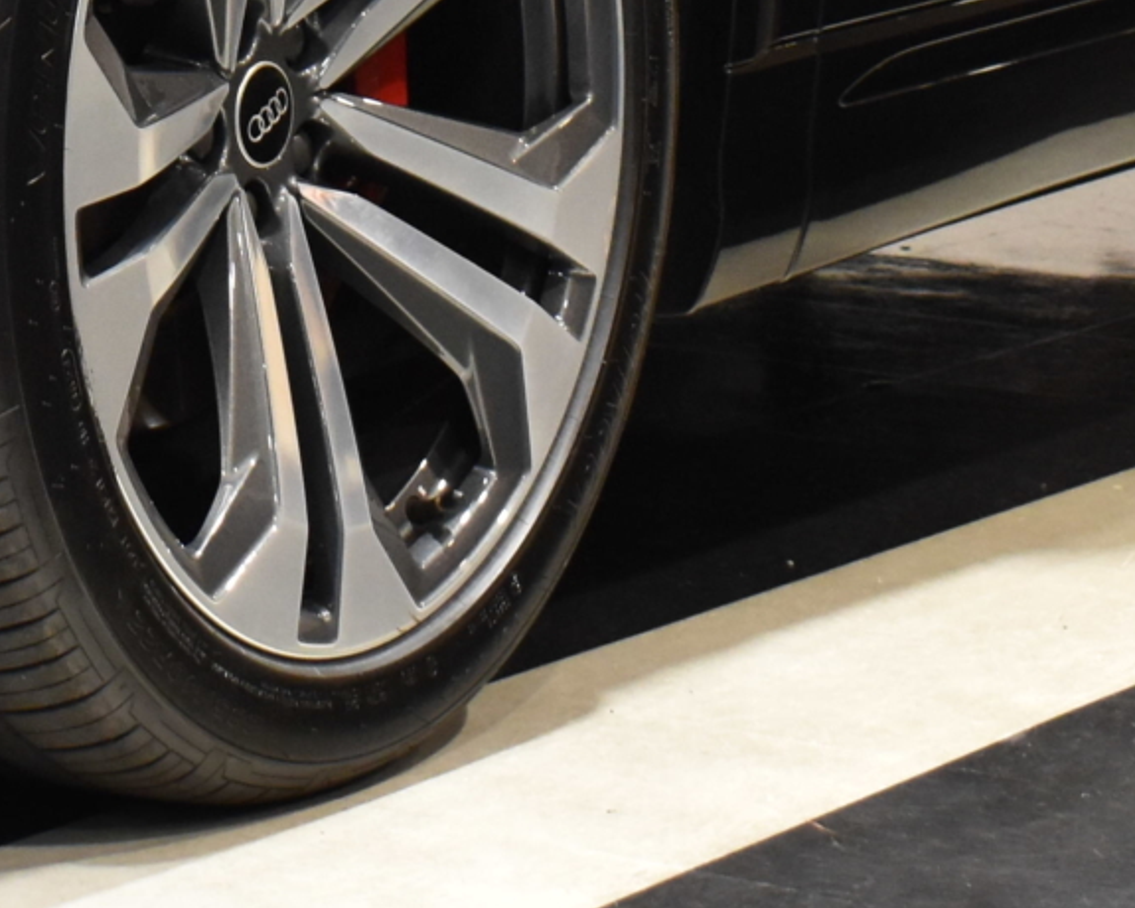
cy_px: -526
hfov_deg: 11.1
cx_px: -328
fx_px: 5680
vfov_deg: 8.9
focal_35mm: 169
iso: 1250
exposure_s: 1/40
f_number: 5
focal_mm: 27
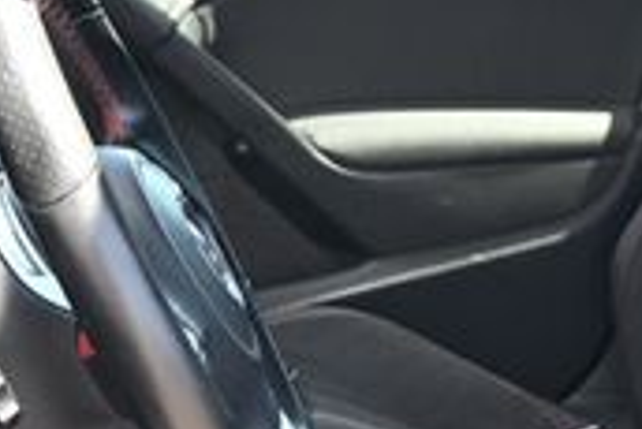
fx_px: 2140
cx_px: 676
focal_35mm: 120
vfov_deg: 11.3
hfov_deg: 16.6
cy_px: 433
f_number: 4
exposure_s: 1/160
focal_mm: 21.5
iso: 400
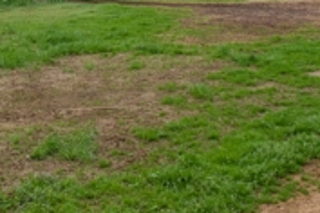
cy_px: -36
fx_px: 791
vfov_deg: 14.9
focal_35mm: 89
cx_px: 2
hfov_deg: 22.0
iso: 400
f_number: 16
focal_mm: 35
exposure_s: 1/125
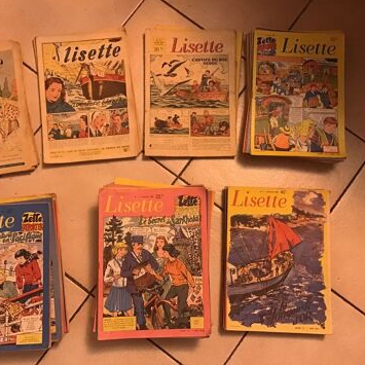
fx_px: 441
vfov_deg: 44.9
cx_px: 170
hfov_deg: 44.9
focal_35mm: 37
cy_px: 181
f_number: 2.4
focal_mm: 3.3
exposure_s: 1/20
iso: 200
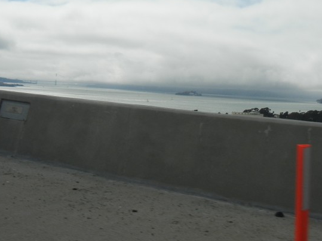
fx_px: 530
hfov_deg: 33.5
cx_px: 213
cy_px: 63
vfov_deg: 25.4
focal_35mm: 57
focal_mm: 5.4
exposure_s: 1/1046
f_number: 7
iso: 160
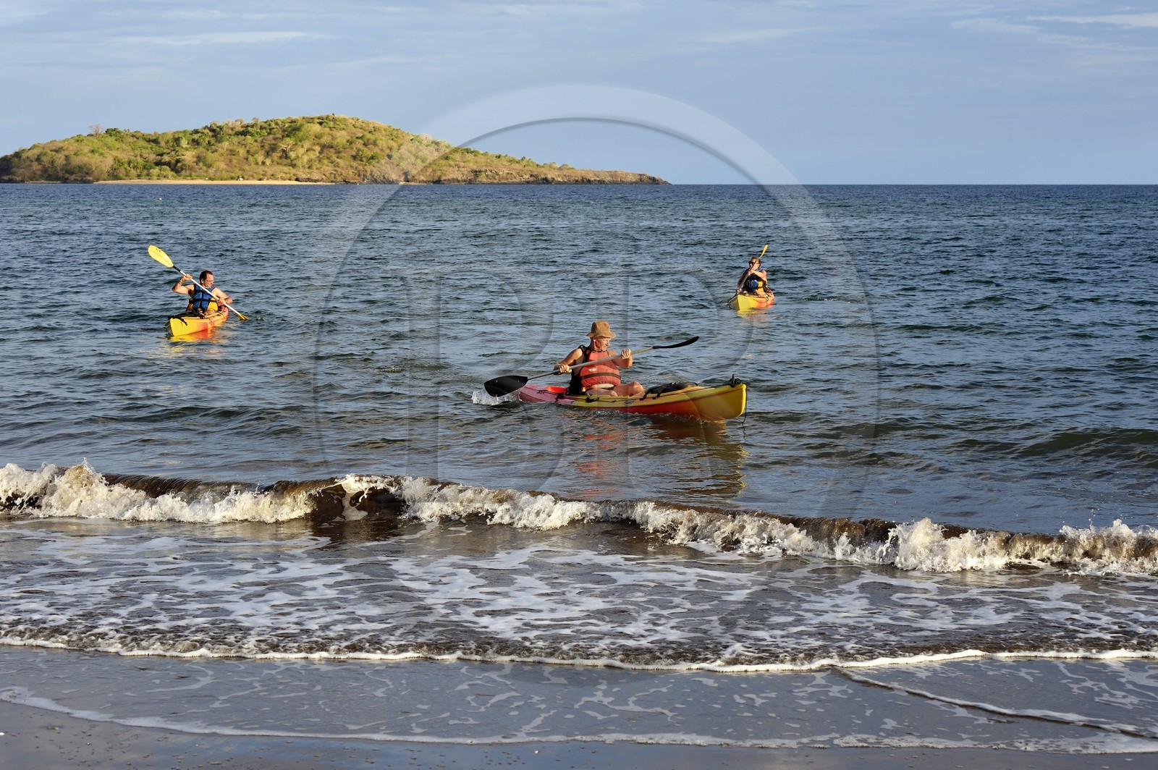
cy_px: 385
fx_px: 2250
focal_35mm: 70
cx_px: 579
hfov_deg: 28.9
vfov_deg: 19.4
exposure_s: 1/400
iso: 200
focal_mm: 70
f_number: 8
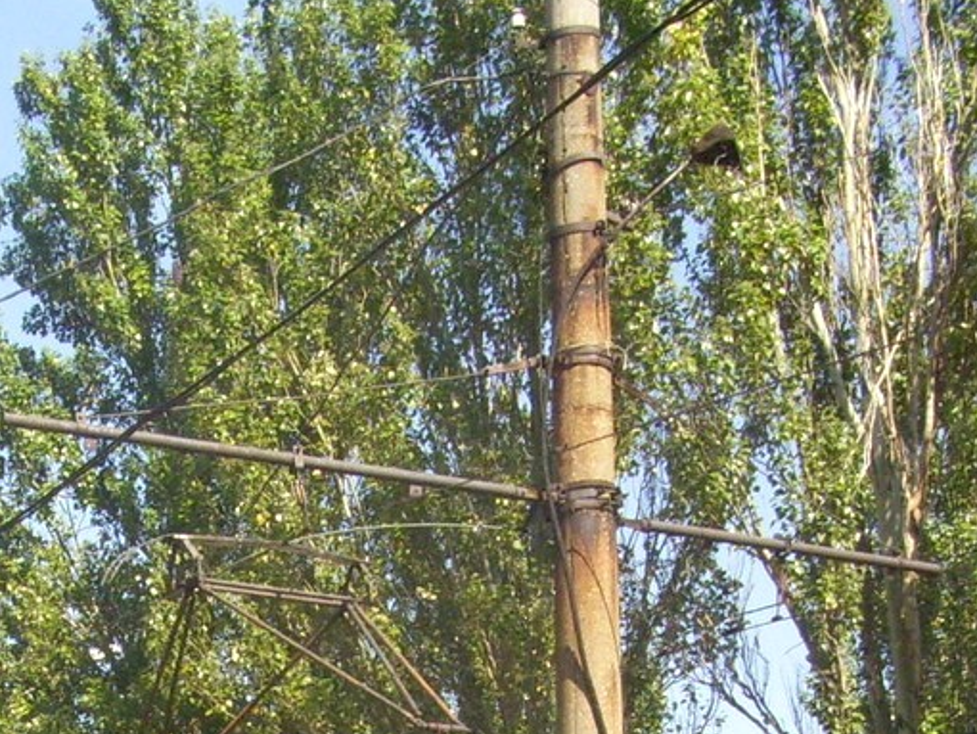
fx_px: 2852
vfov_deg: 14.1
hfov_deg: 19.4
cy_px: 952
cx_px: 408
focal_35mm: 101
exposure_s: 1/320
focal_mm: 5.7
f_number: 5.6
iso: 160
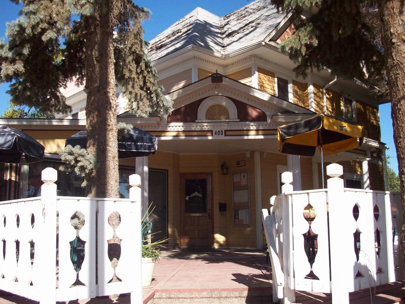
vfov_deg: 37.7
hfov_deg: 49.0
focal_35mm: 38
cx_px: 200
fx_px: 445
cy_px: 152
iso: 80
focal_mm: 6.2
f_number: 5.6
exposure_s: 1/222
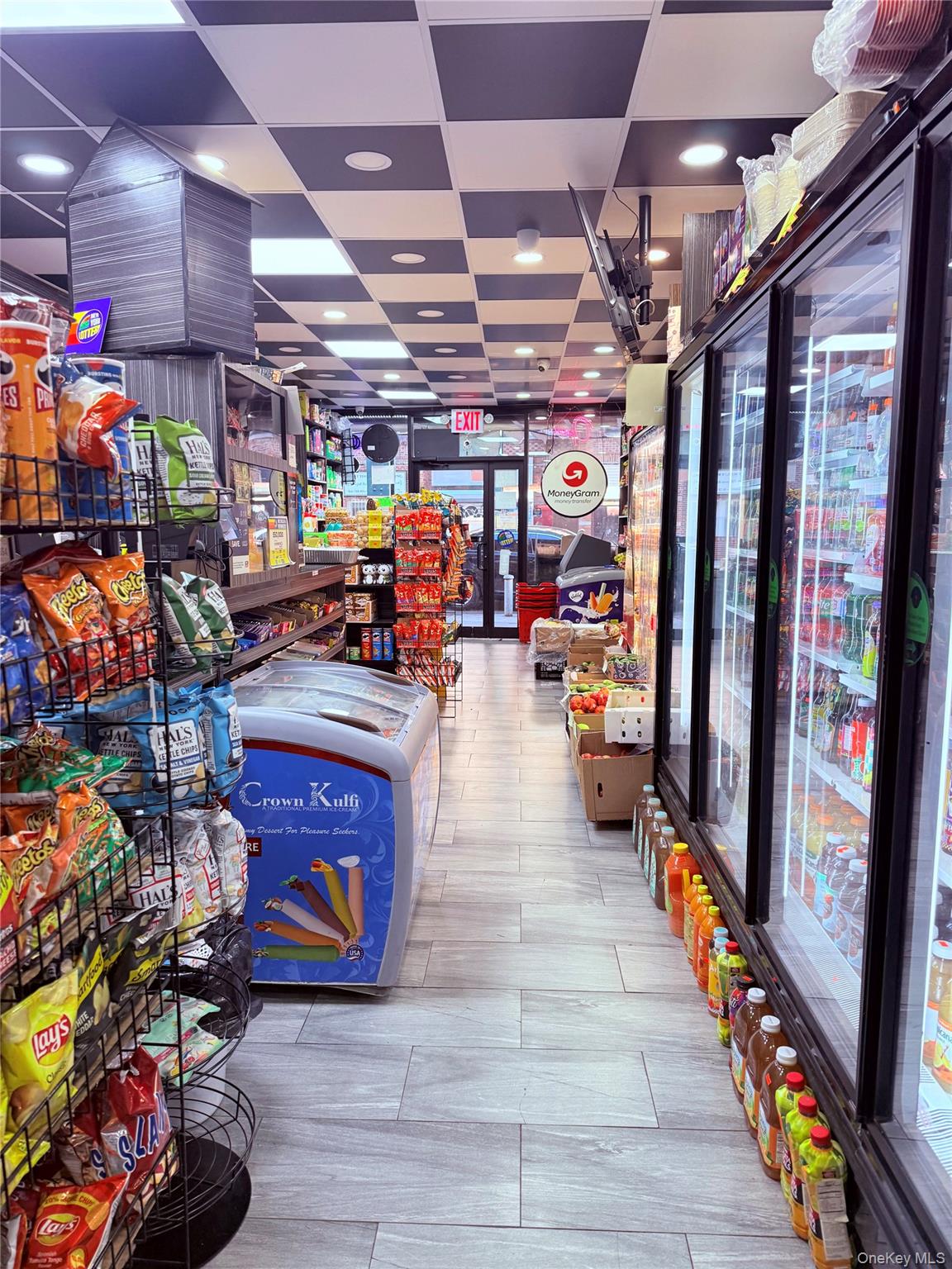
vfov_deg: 71.6
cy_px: 634
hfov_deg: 56.8
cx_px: 476
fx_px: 880
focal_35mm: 24
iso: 125
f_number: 1.78
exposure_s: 1/120
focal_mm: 6.76
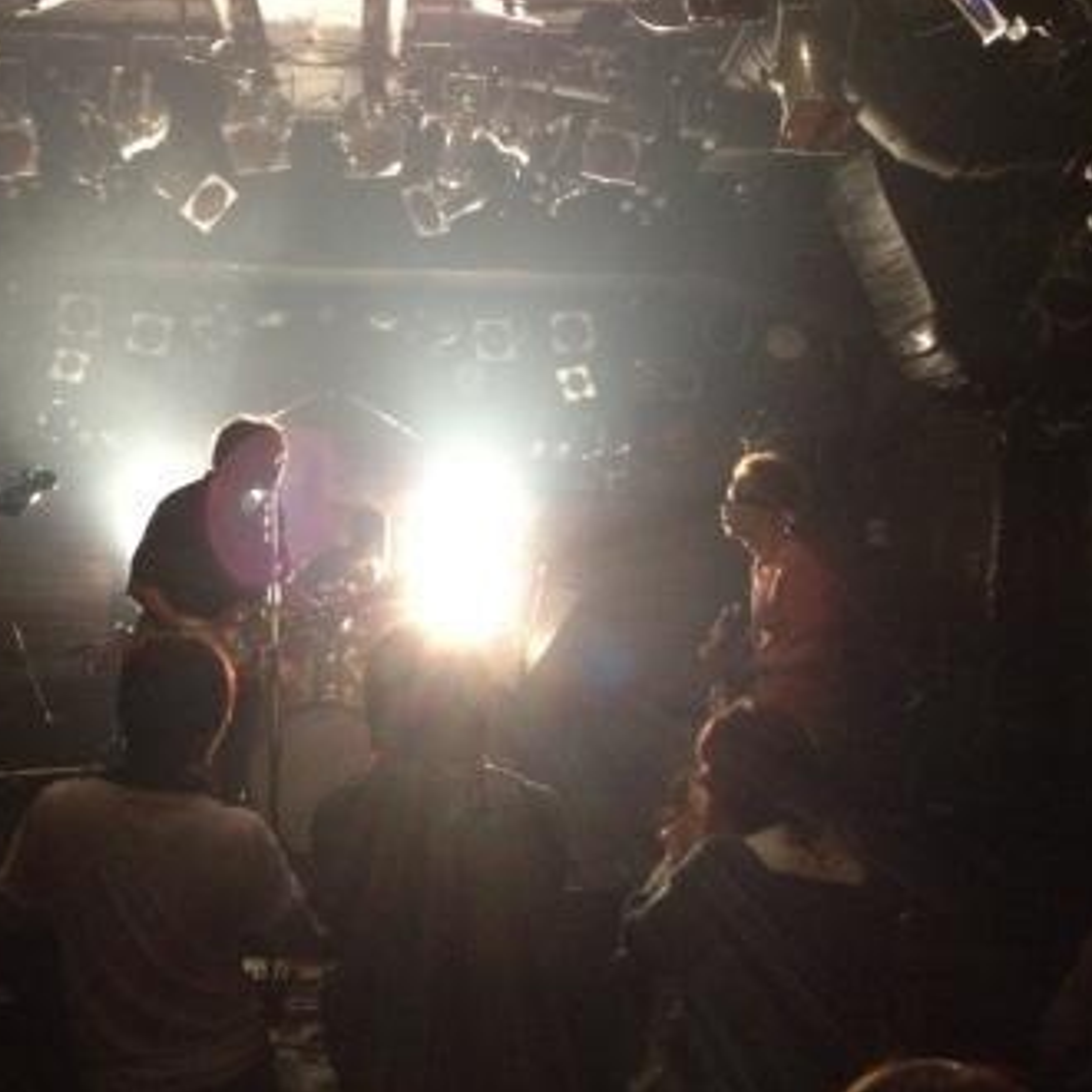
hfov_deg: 39.6
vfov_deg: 40.0
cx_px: 371
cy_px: 543
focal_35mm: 42
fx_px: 1499
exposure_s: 1/15
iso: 640
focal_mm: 4.28
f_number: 2.4
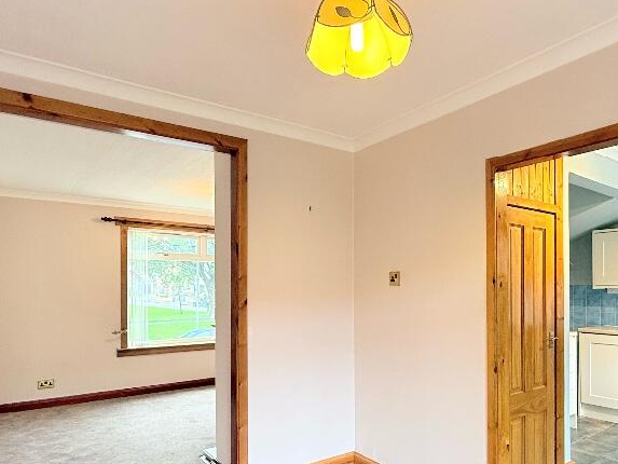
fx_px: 446
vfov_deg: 54.3
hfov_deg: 69.0
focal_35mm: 25
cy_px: 290
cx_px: 354
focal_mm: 2.22
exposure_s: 1/50
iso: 200
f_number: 2.2
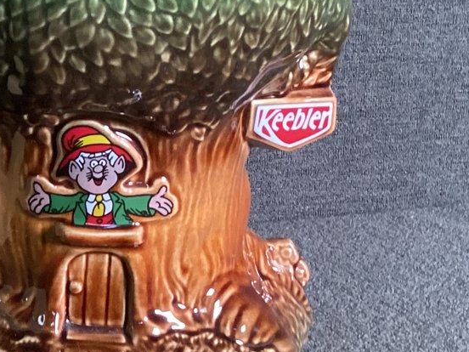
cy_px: 57
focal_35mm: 85
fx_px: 1152
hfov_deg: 22.2
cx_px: 10
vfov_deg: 17.2
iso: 320
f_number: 2.4
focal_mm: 3.3
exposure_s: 1/60
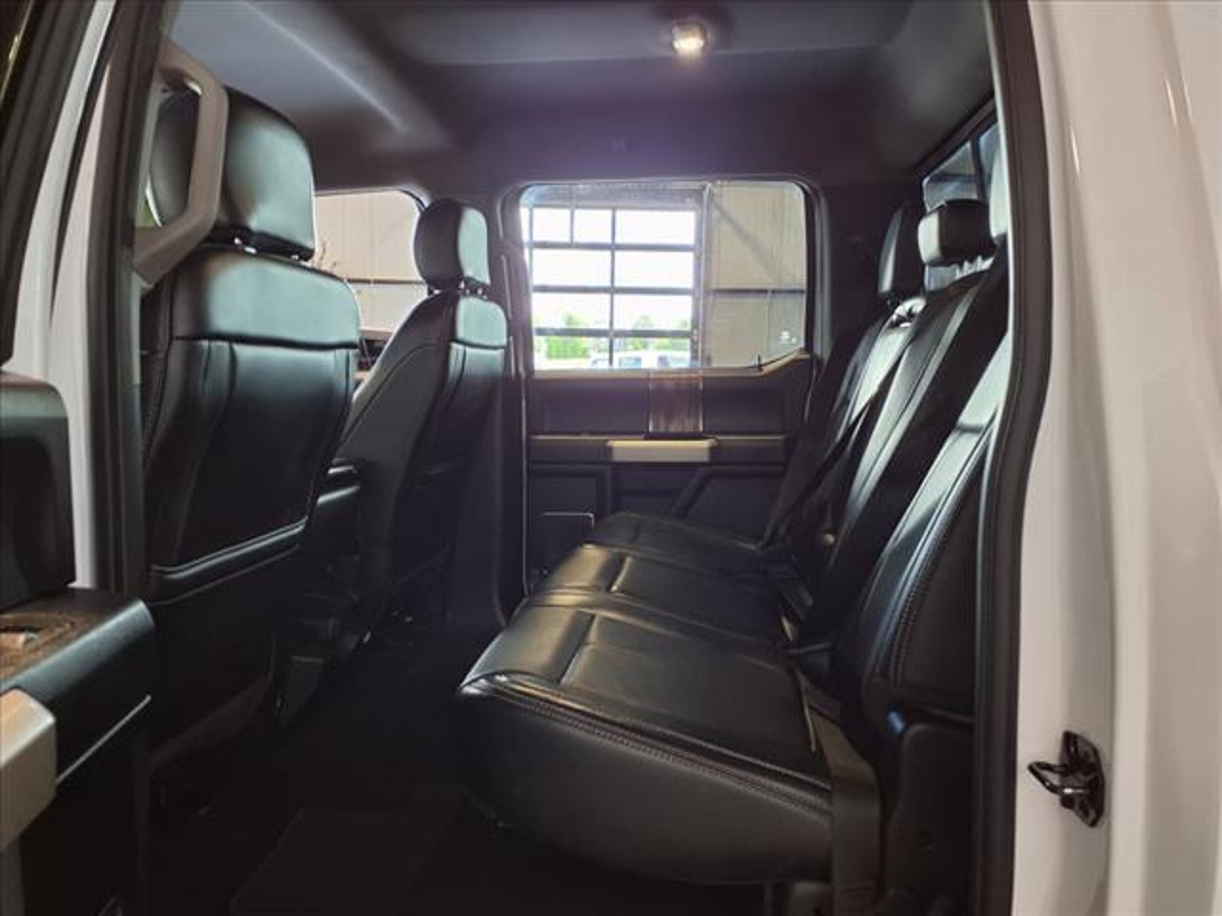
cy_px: 458
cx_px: 611
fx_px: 953
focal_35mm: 27
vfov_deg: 51.4
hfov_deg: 65.3
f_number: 1.9
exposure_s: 1/24
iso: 250
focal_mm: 3.58
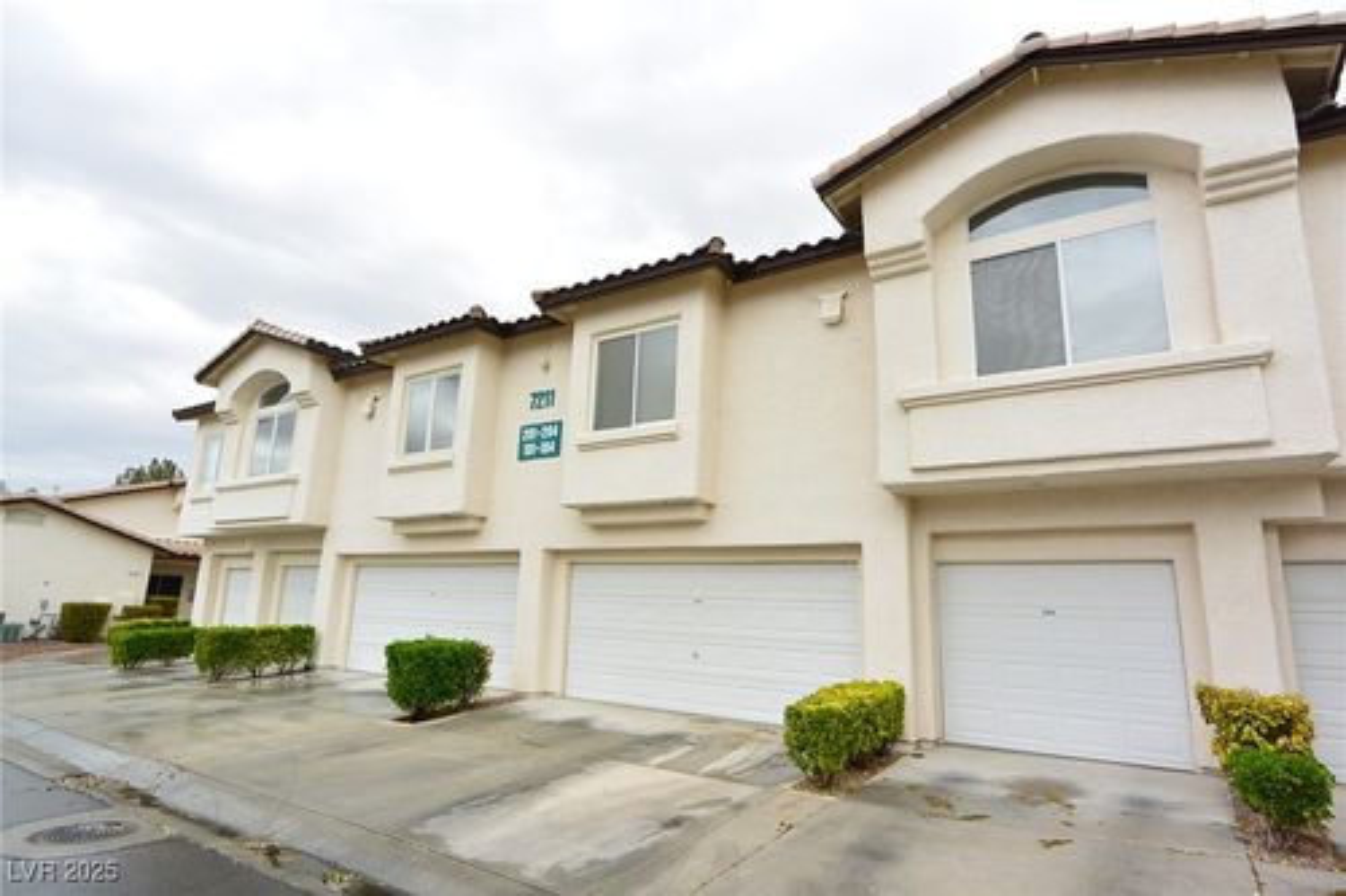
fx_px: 673
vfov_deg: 67.3
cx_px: 673
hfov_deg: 90.0
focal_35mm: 18
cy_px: 448
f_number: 4.5
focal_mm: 6.7
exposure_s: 1/500
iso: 160
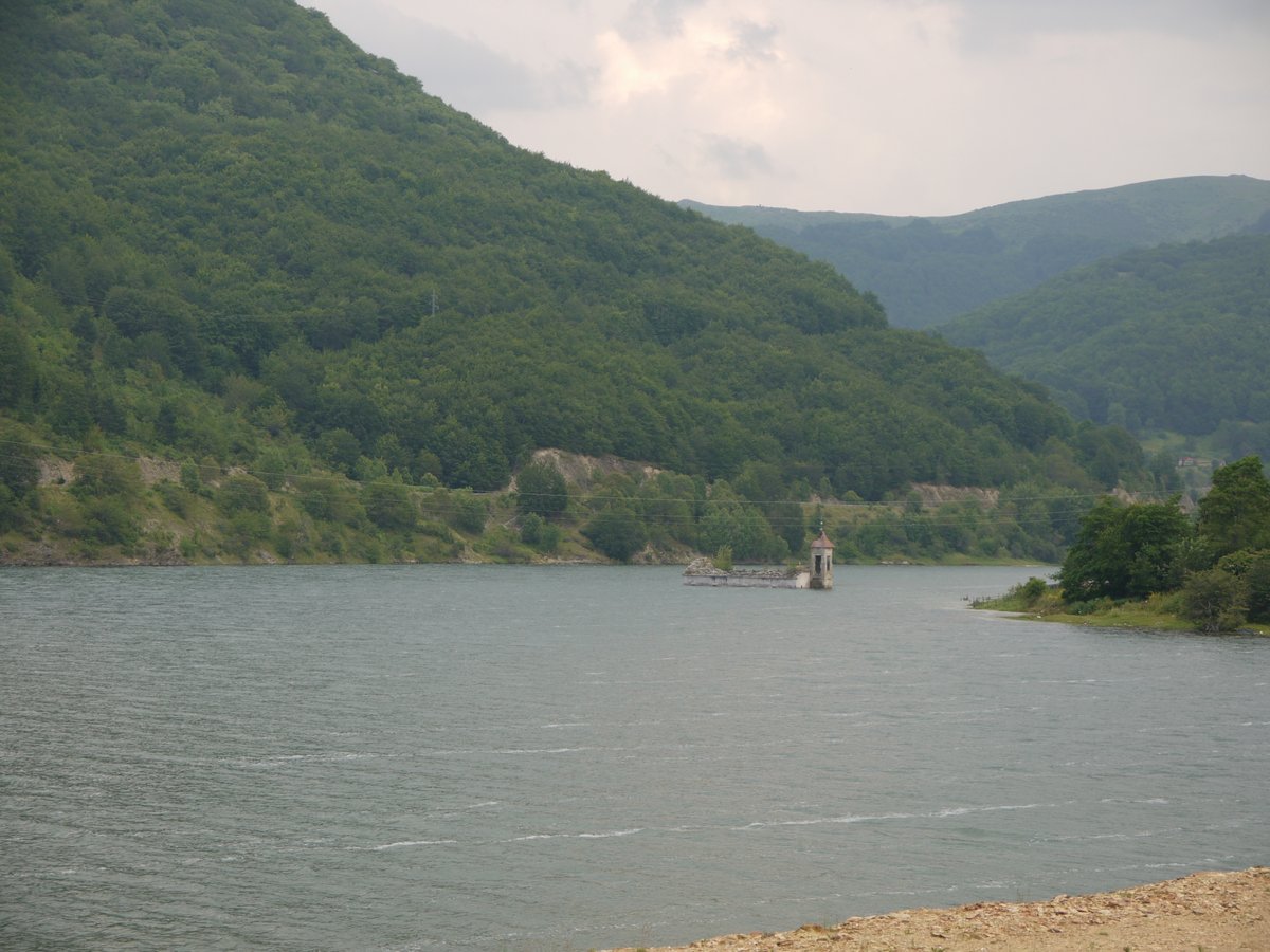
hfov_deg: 23.3
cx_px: 635
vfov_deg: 17.6
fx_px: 3082
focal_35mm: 84
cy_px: 476
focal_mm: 42
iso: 100
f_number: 6.3
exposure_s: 1/200
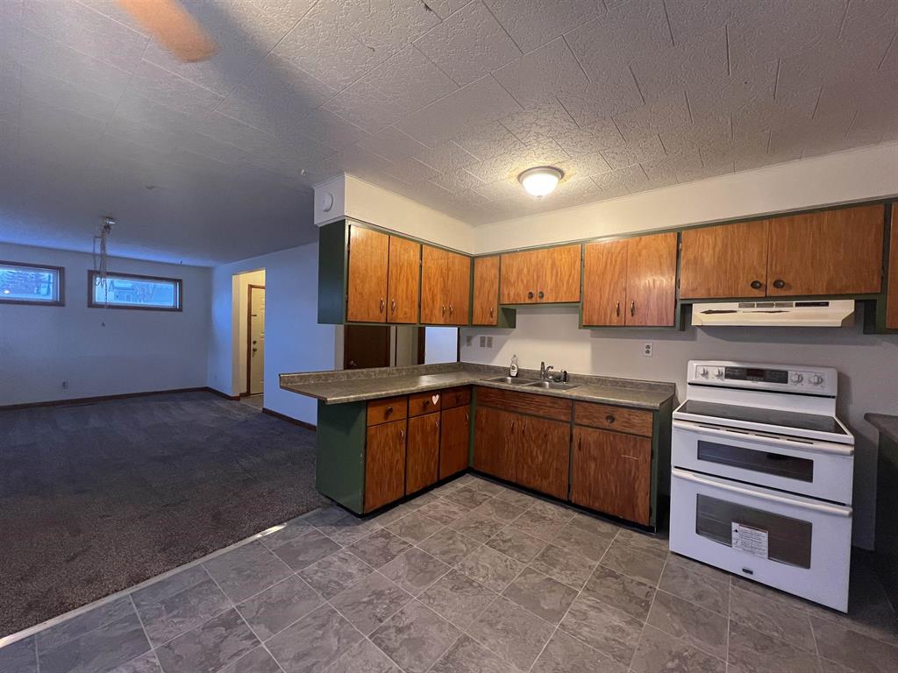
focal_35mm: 13
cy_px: 336
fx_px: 337
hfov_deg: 106.2
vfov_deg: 89.9
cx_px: 449
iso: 400
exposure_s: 1/60
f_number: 1.8
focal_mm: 1.57
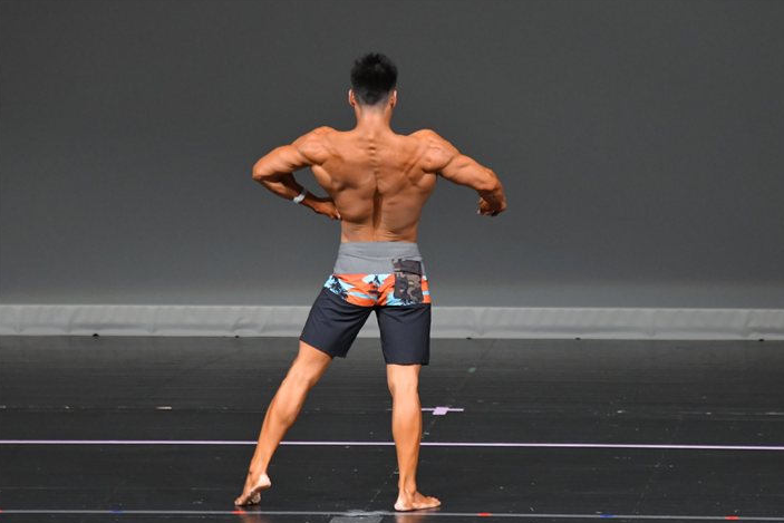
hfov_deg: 5.9
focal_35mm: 347
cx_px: 425
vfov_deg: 4.0
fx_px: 7558
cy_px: 281
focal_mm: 210
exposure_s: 1/400
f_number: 5.6
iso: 4000
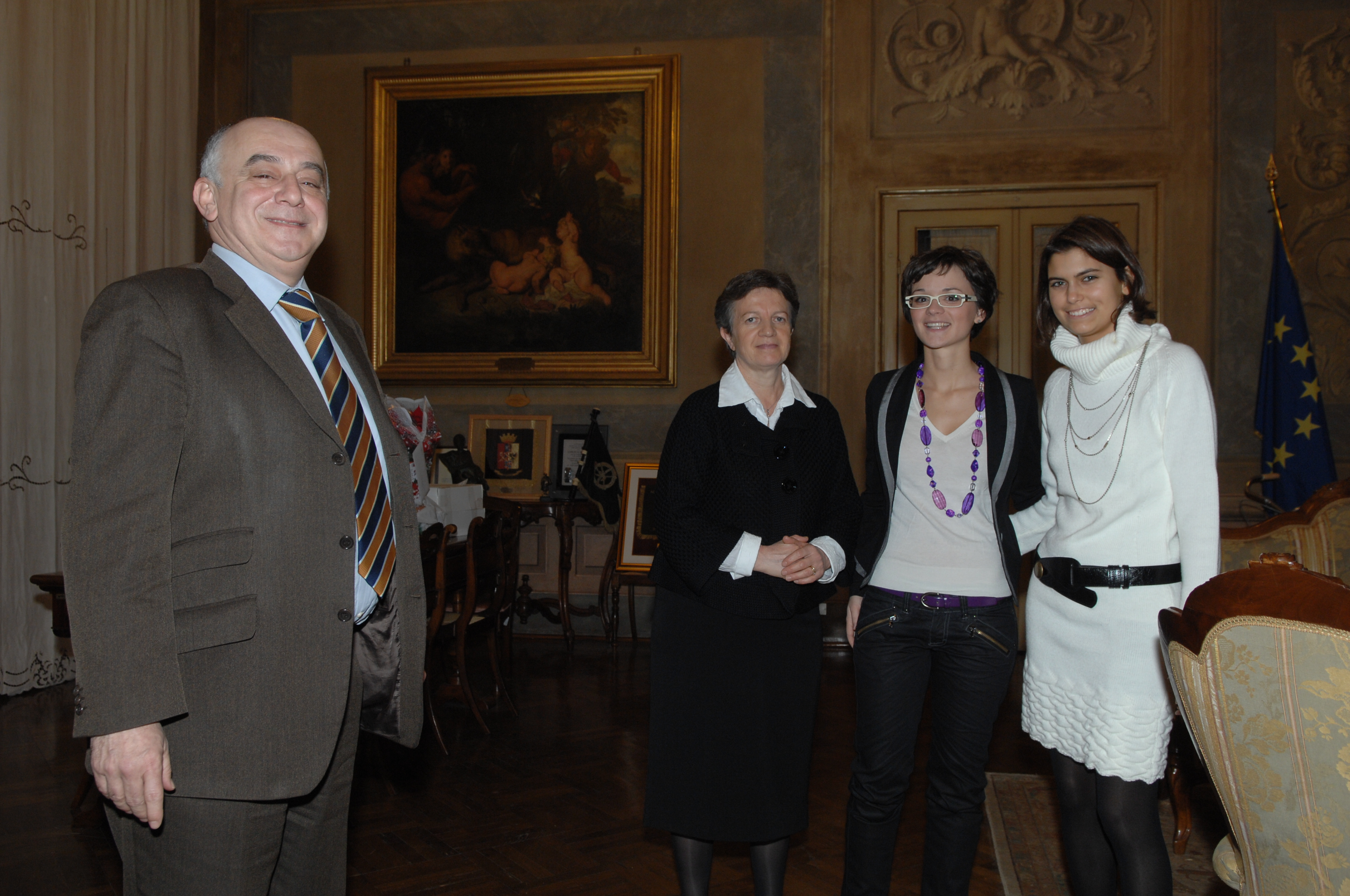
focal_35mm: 30
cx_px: 675
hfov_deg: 62.0
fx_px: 1124
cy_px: 448
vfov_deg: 43.5
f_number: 5.3
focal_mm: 20
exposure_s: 1/60
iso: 320
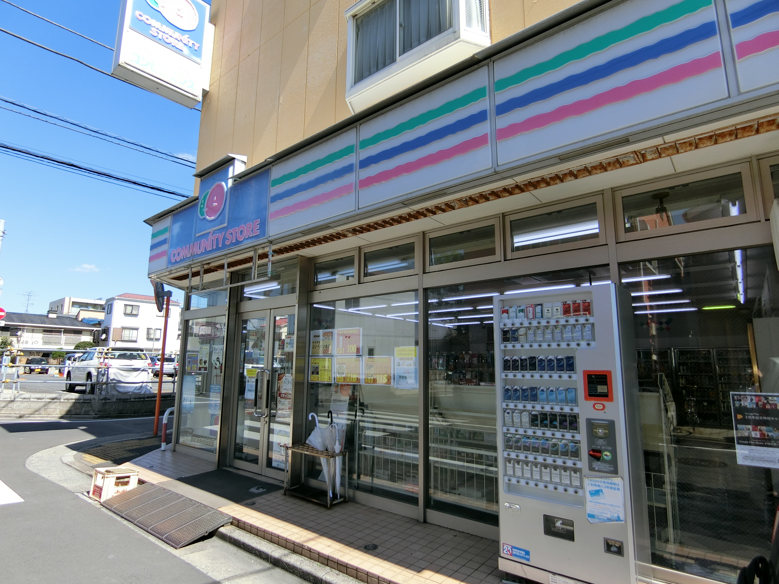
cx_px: 390
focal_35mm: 19
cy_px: 292
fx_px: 428
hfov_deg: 84.7
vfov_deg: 68.7
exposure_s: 1/1000
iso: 80
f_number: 2.7
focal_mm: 4.06
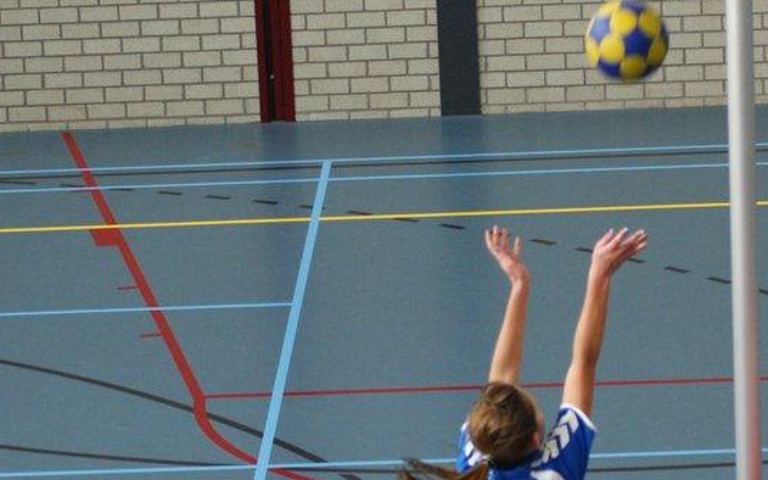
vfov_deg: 9.5
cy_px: 537
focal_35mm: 137
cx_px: 556
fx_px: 2867
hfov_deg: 15.2
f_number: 3.5
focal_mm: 40
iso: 400
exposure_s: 1/160
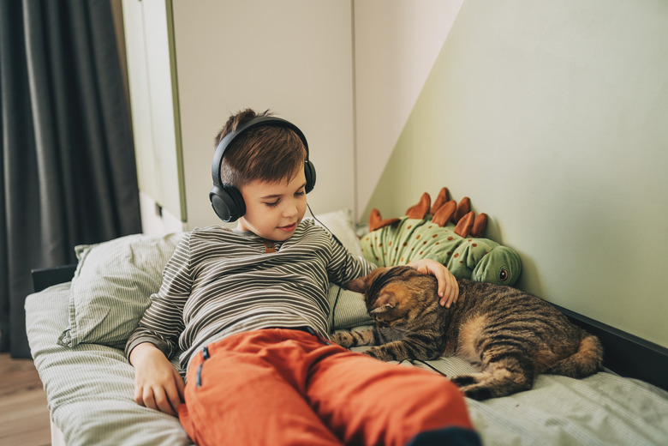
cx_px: 334
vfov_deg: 37.9
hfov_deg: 54.4
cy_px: 223
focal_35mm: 35
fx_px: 649
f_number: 1.4
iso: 200
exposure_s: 1/250
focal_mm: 35
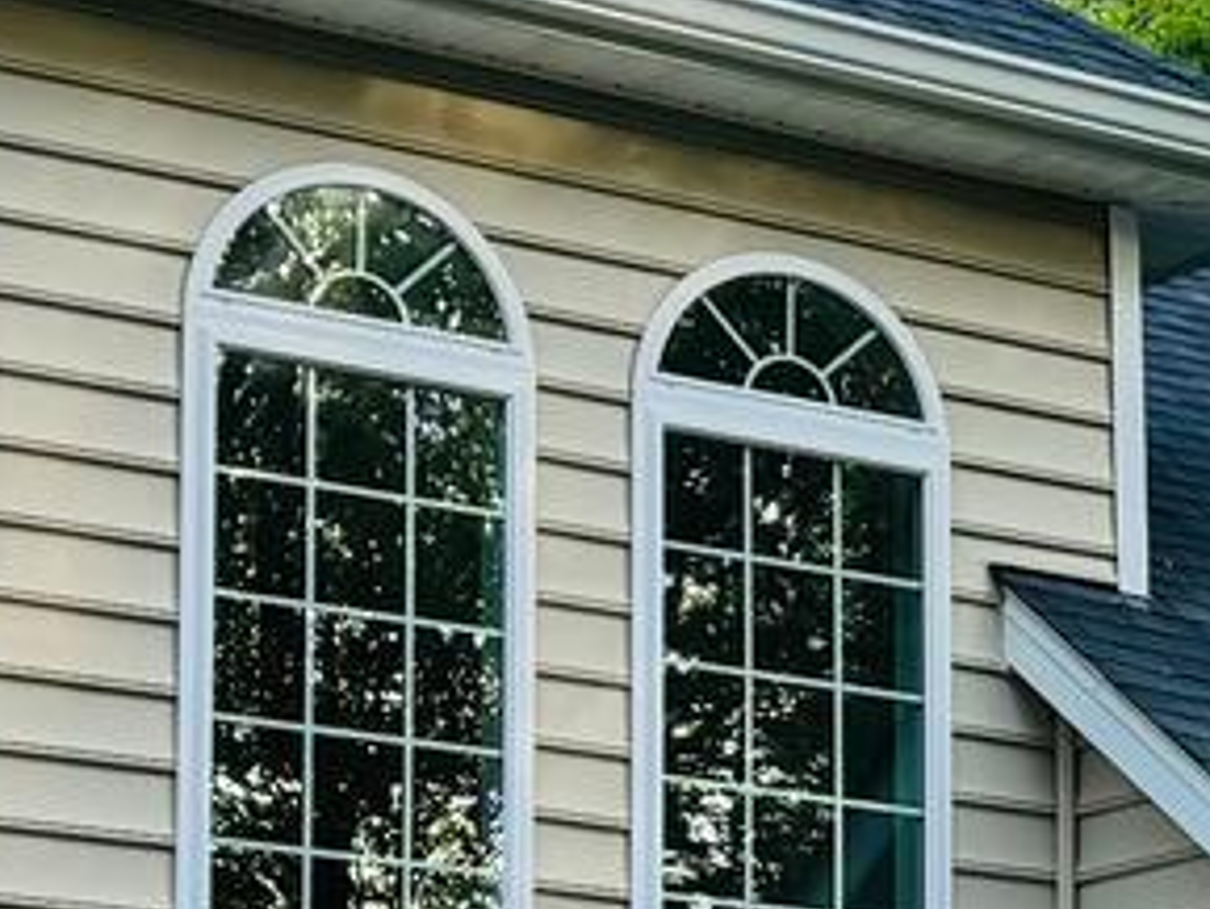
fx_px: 5945
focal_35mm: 170
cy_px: 1395
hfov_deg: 10.2
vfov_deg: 8.5
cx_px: 2826
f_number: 1.78
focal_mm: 6.76
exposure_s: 1/399
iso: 80
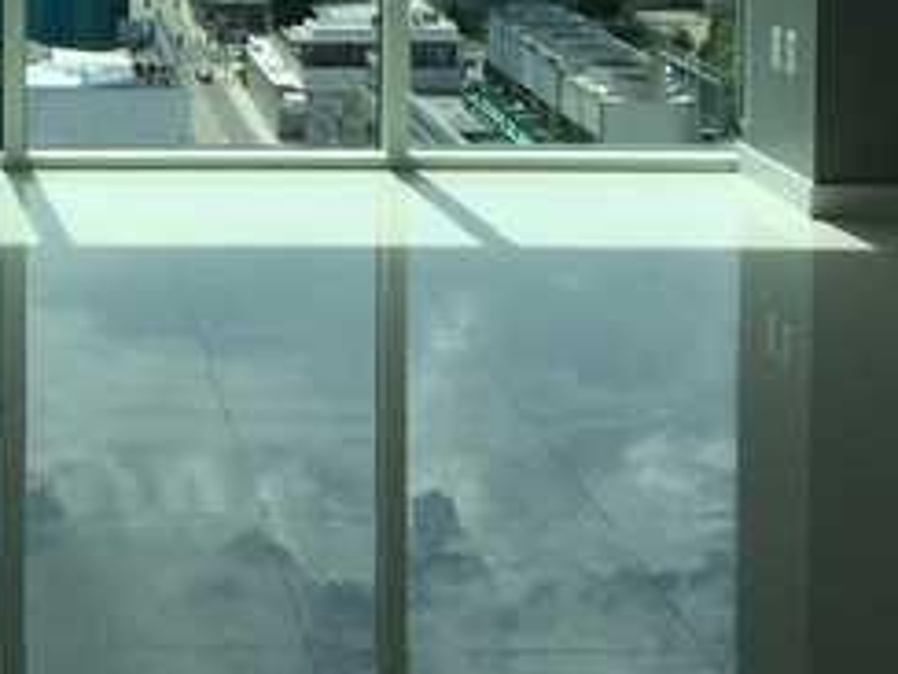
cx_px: -40
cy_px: -166
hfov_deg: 19.9
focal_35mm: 95
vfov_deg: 15.0
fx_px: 2464
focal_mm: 4.15
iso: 32
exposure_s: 1/3165
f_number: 2.2
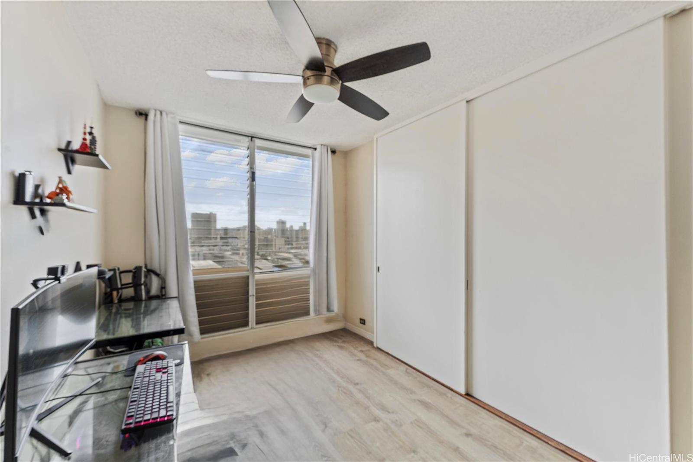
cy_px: 231
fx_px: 269
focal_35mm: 14
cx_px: 346
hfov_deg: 104.3
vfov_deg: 81.2
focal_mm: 14
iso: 400
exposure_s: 1/20
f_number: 9
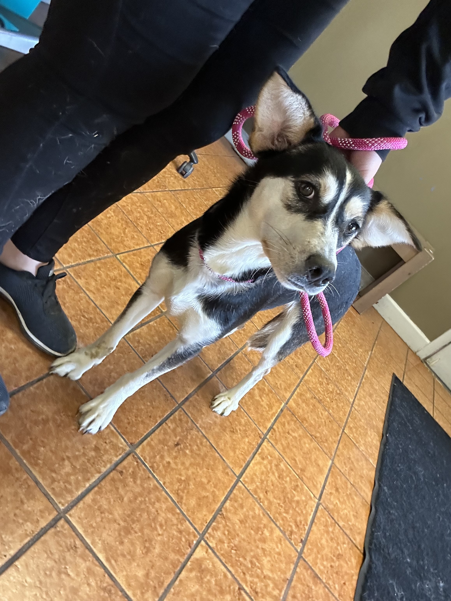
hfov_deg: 46.8
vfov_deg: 60.0
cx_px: 226
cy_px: 300
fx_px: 521
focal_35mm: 30
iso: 125
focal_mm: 2.69
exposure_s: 1/60
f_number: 1.9
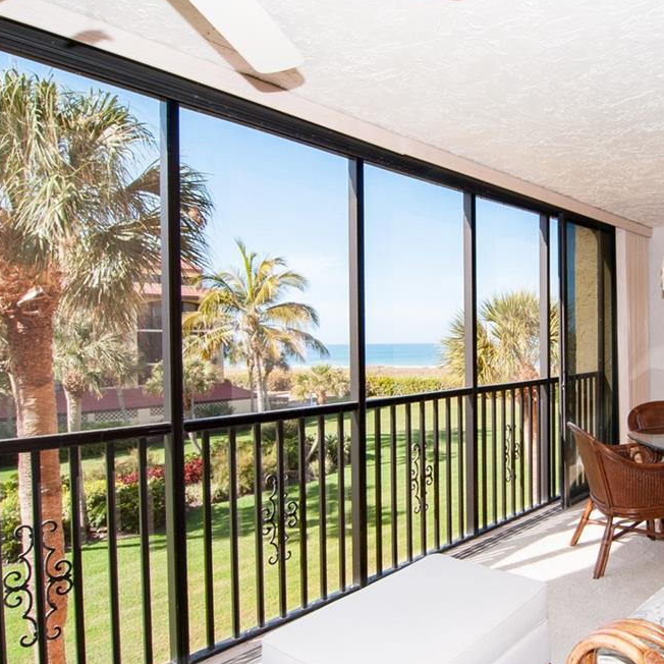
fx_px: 521
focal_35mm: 24
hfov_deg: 61.0
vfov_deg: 65.0
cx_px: 507
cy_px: 337
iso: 200
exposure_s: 1/40
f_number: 11
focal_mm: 12
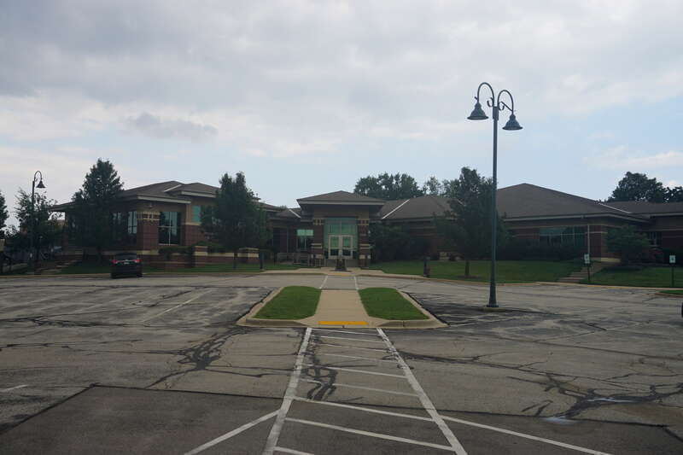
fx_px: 626
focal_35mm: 33
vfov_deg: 40.0
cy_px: 228
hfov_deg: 57.2
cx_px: 342
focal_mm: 22
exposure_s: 1/100
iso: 100
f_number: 9
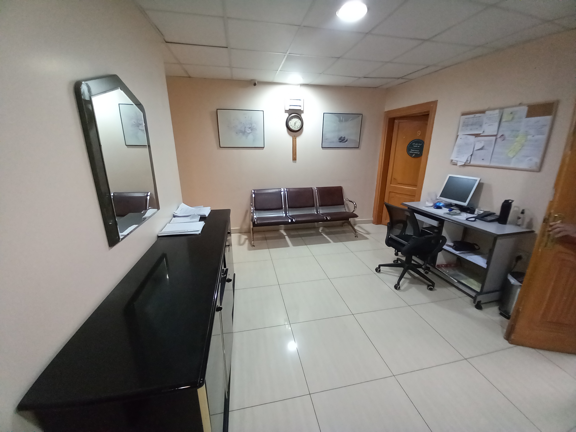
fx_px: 216
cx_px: 288
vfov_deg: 89.9
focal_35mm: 13
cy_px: 216
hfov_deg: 106.2
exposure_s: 1/24
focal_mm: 1.13
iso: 320
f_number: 2.2
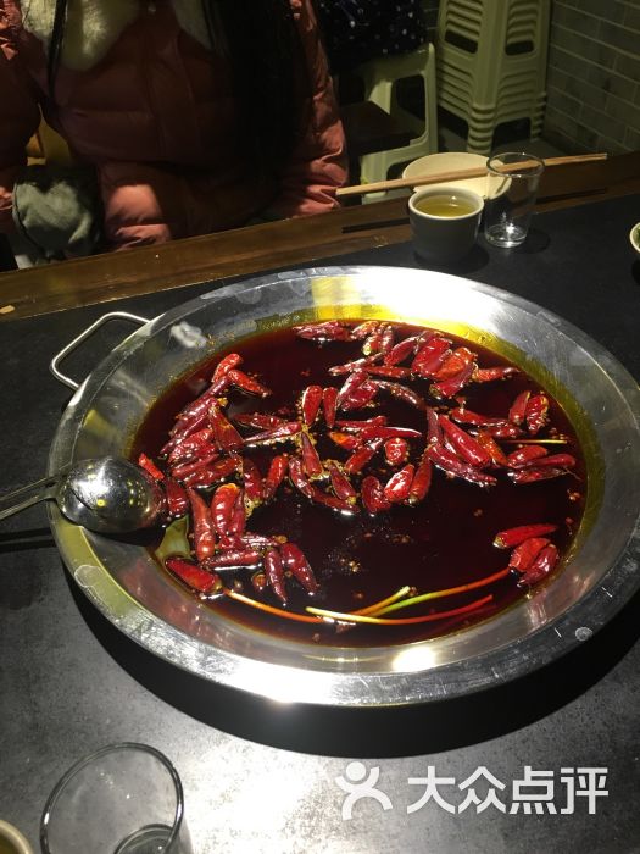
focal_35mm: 29
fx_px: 715
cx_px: 320
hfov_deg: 48.2
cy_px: 427
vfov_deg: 61.7
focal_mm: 4.15
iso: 125
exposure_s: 1/33
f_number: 2.2
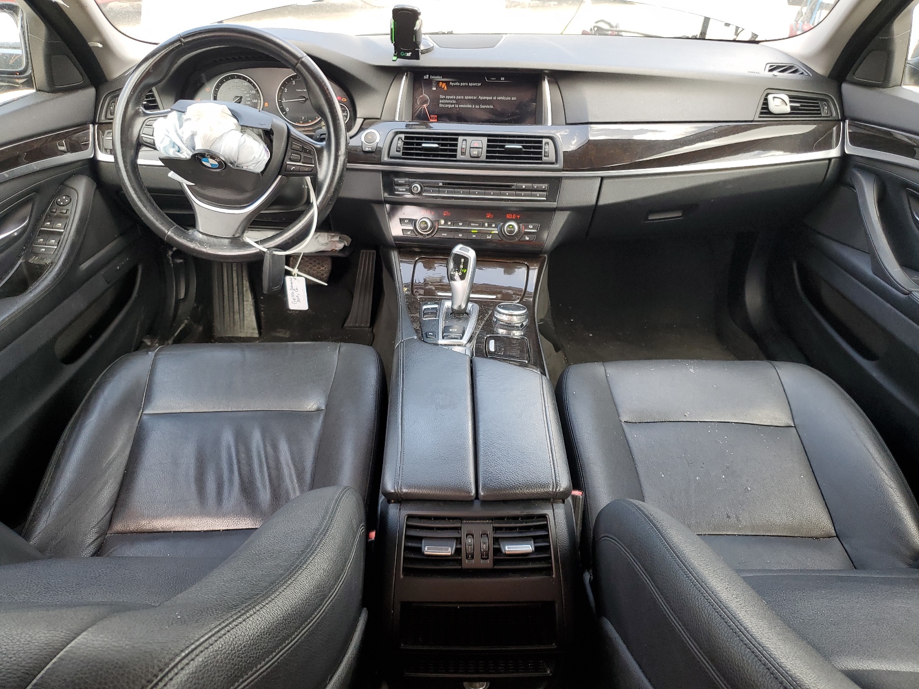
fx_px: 690
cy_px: 344
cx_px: 460
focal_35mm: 26
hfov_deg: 67.3
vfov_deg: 53.1
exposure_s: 1/120
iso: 53
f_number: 1.5
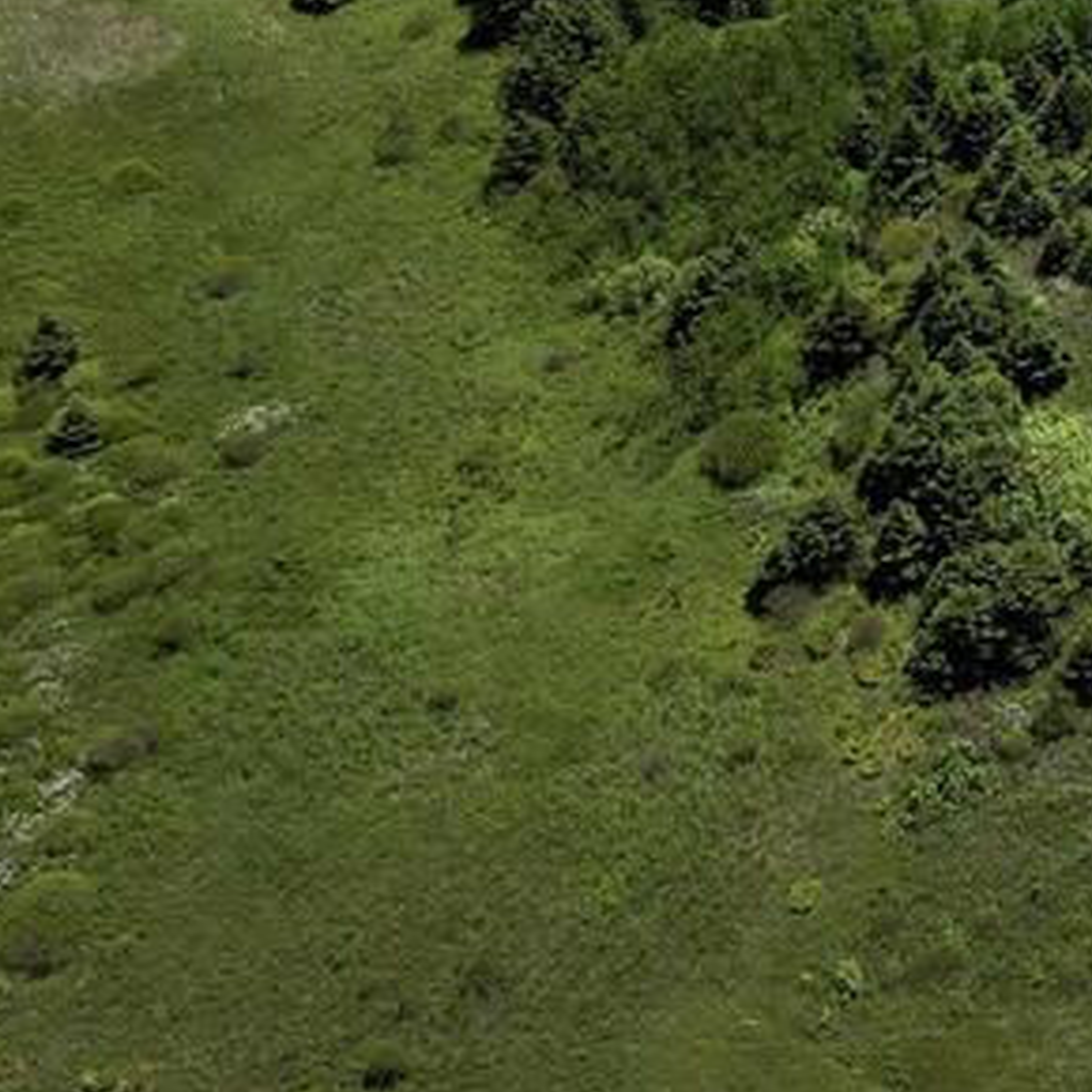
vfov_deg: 21.4
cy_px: -226
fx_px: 2677
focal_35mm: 75
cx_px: 1544
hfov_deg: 20.4
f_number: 1.7
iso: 100
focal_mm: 6.72
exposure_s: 1/2500
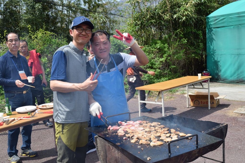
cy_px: 82
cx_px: 122
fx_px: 286
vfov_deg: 31.9
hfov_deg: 46.4
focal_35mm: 42
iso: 200
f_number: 10
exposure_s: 1/400
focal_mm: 28
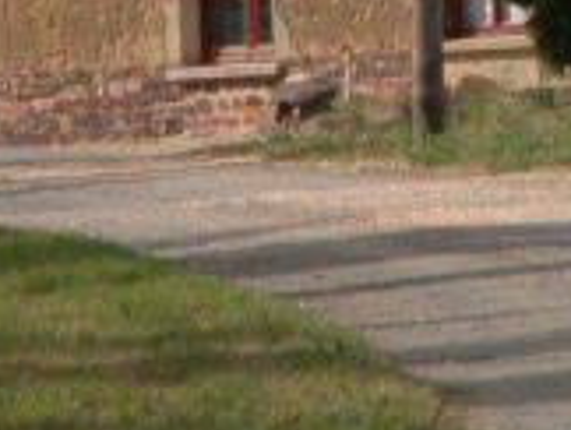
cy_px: -402
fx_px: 19460
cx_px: 656
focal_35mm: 1178
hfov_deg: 1.7
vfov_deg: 1.3
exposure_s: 1/3876
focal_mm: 71.2
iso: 800
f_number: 7.4
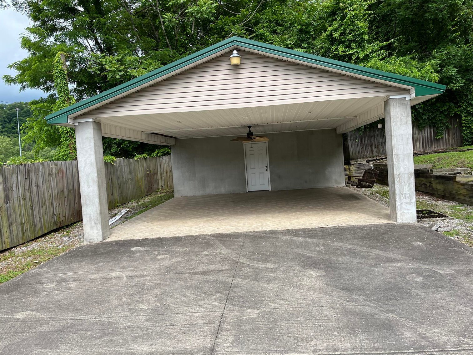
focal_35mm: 26
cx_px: 236
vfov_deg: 53.1
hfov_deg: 67.3
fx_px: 355
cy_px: 178
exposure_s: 1/1477
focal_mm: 5.1
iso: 50
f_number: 1.6
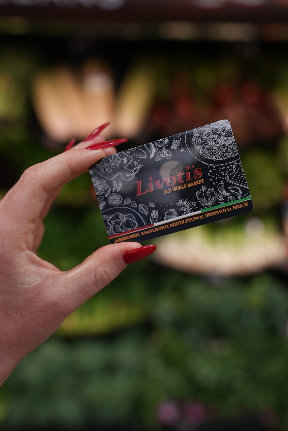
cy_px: 216
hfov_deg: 37.9
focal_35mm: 35
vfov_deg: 54.4
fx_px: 419
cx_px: 144
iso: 400
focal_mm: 35
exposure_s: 1/160
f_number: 2.8
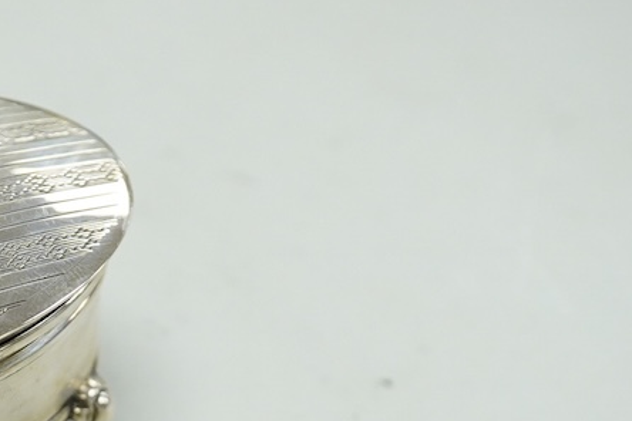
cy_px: 525
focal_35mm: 114
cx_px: 48
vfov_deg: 11.7
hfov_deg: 17.6
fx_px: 2001
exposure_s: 1/400
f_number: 8
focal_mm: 30
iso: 3200
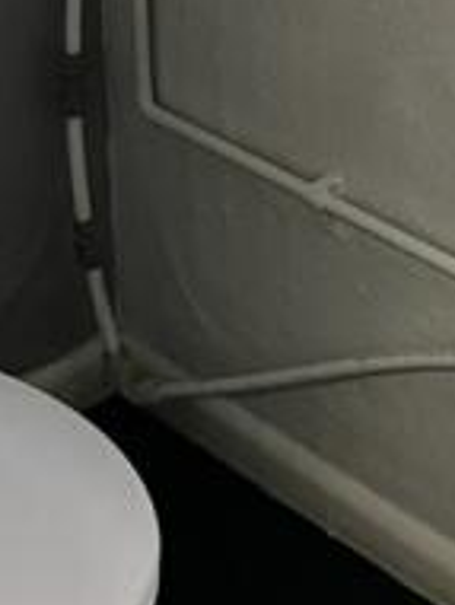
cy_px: -433
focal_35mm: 140
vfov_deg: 12.9
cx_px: 277
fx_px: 2448
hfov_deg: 10.6
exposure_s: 1/60
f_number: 1.5
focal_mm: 5.7
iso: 400
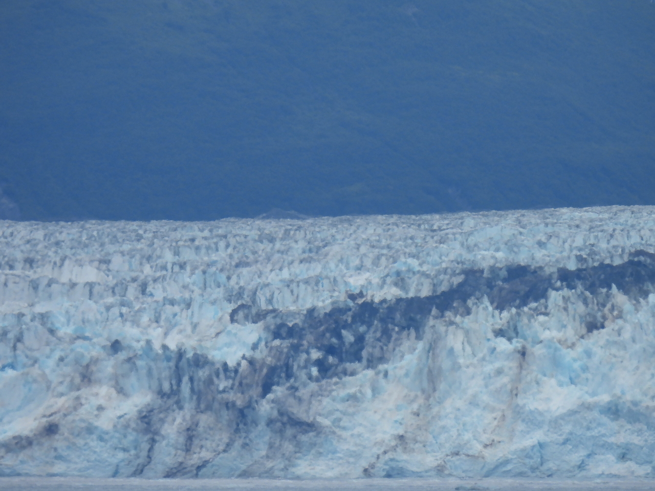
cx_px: 328
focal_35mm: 1200
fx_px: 22706
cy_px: 246
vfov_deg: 1.2
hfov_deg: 1.7
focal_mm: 214
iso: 200
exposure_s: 1/500
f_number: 6.3
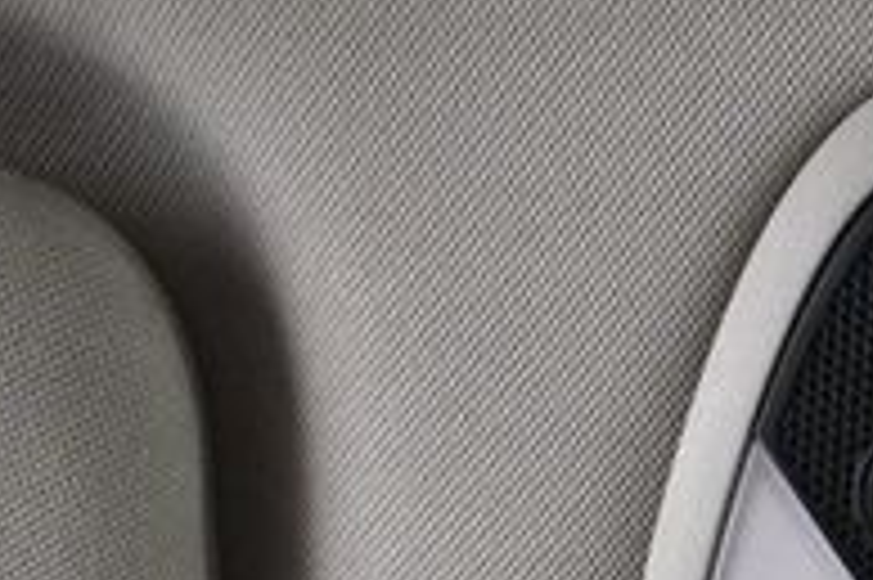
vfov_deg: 11.3
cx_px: 1300
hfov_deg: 15.8
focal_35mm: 119
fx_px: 2883
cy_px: 706
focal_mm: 18
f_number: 3.5
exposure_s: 1/60
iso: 5000
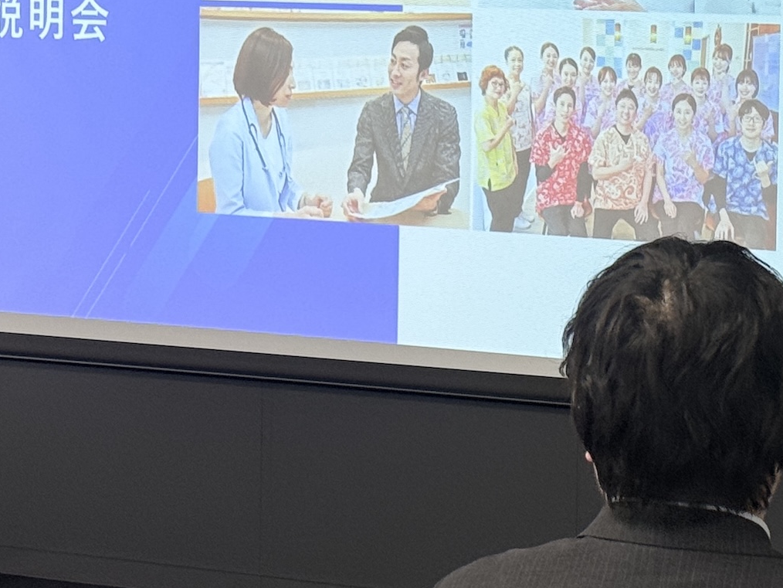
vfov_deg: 10.4
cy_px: 32
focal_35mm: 142
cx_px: 784
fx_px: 3213
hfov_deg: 13.7
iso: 100
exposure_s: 1/87
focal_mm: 6.76
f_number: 1.78
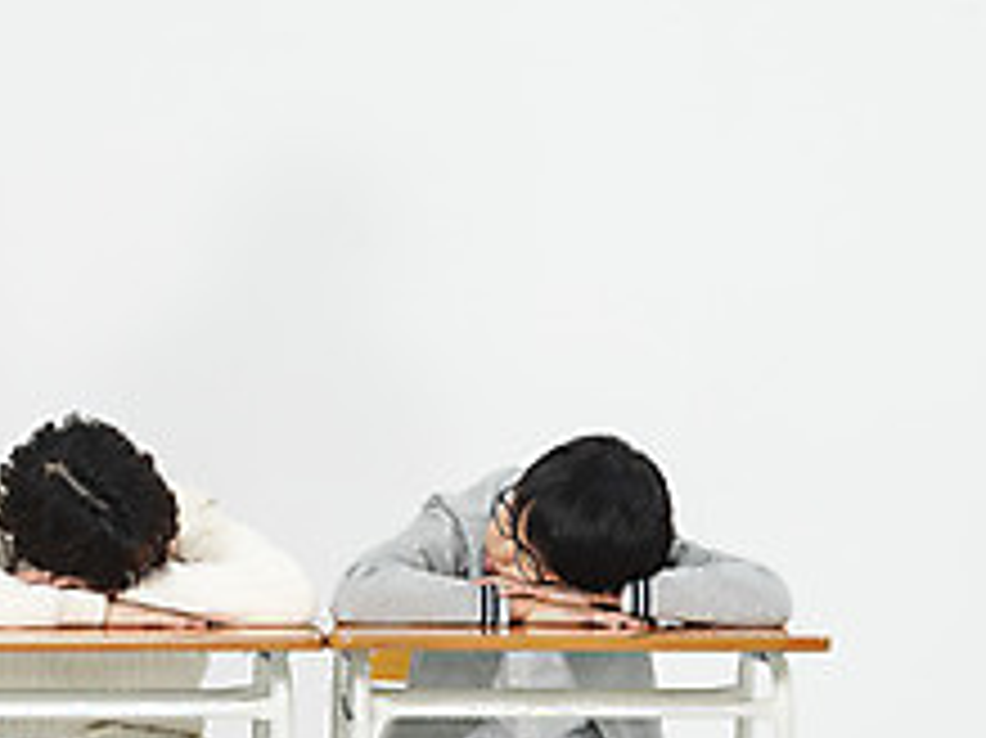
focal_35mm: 137
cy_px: 428
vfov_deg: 10.8
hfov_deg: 14.0
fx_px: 3900
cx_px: -169
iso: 100
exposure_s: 1/125
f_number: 14
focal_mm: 52
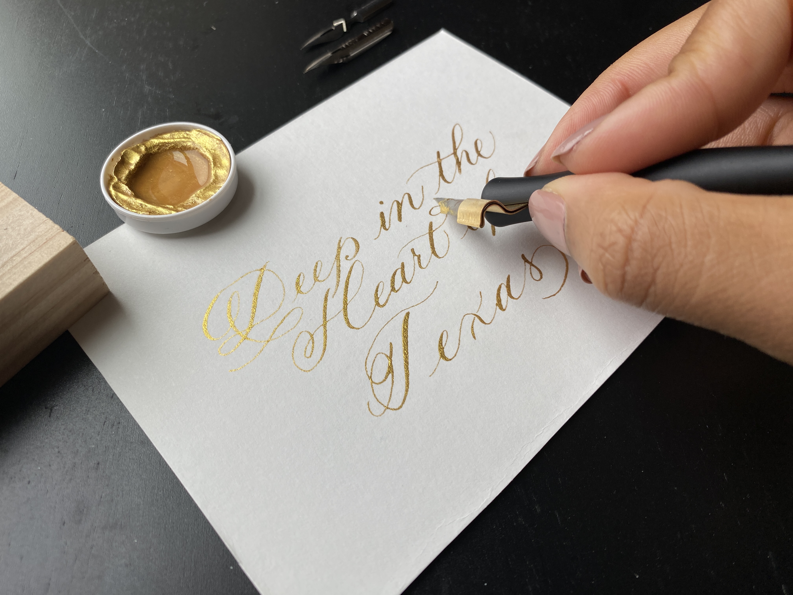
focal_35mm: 25
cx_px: 396
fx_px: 573
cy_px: 298
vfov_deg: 54.9
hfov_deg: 69.4
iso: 32
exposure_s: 1/184
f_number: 1.8
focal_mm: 4.25
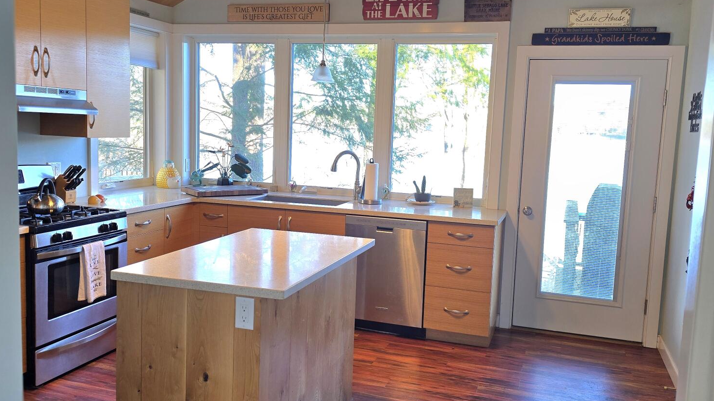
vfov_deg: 34.6
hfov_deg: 58.0
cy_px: 206
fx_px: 644
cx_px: 353
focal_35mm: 34
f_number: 1.7
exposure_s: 1/120
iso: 100
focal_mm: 6.3
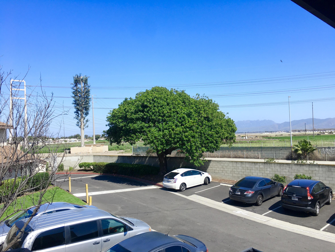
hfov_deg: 61.7
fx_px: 281
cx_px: 168
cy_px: 126
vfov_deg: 48.2
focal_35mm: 29
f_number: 2.2
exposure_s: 1/1425
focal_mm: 4.15
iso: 25
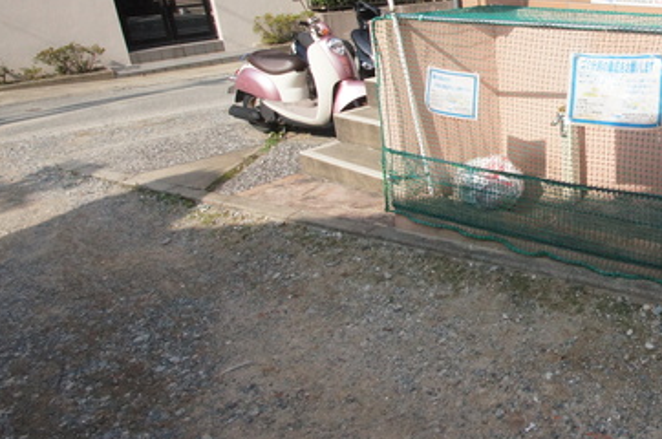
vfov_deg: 43.4
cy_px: 112
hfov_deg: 55.0
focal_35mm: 29
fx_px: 532
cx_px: 602
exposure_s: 1/1000
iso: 1600
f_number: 11
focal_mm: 10
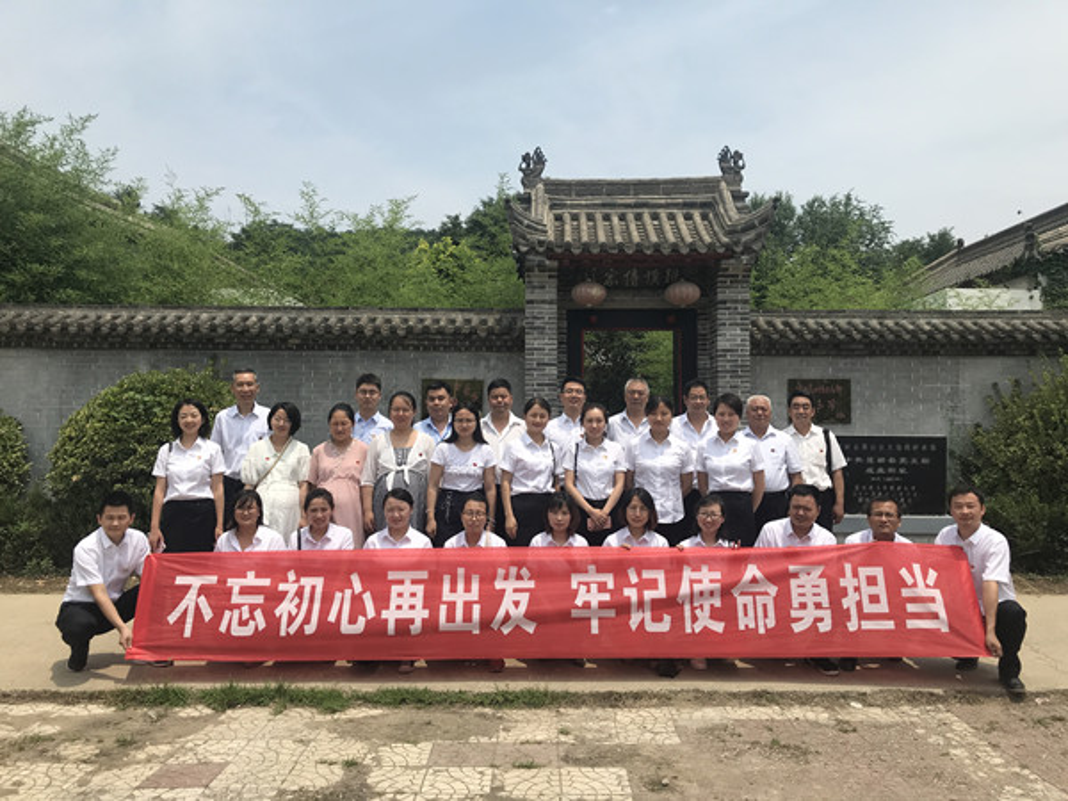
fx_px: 864
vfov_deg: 49.7
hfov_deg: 63.4
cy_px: 400
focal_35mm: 28
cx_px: 534
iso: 20
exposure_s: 1/3690
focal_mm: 3.99
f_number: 1.8
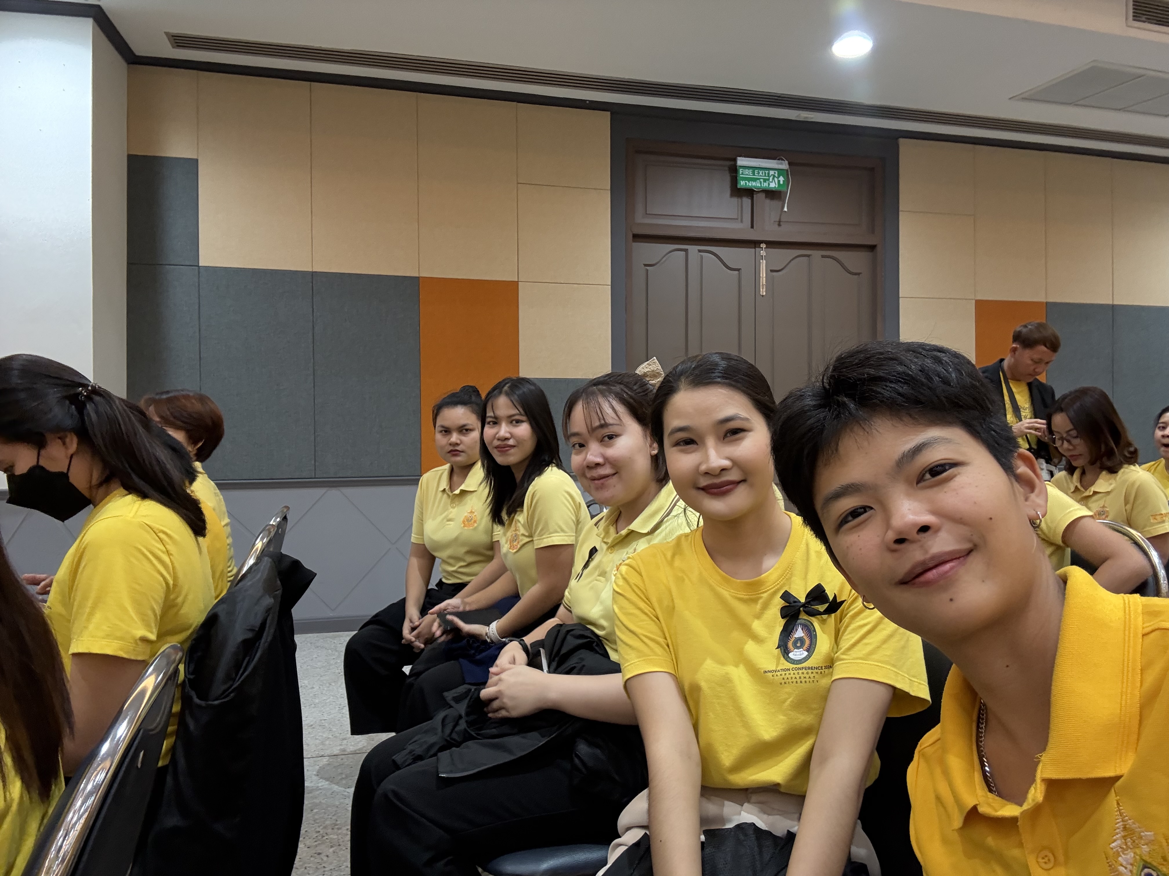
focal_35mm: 23
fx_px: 777
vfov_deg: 58.9
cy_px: 438
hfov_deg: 73.9
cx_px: 584
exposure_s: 1/50
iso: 160
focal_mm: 2.69
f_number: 1.9
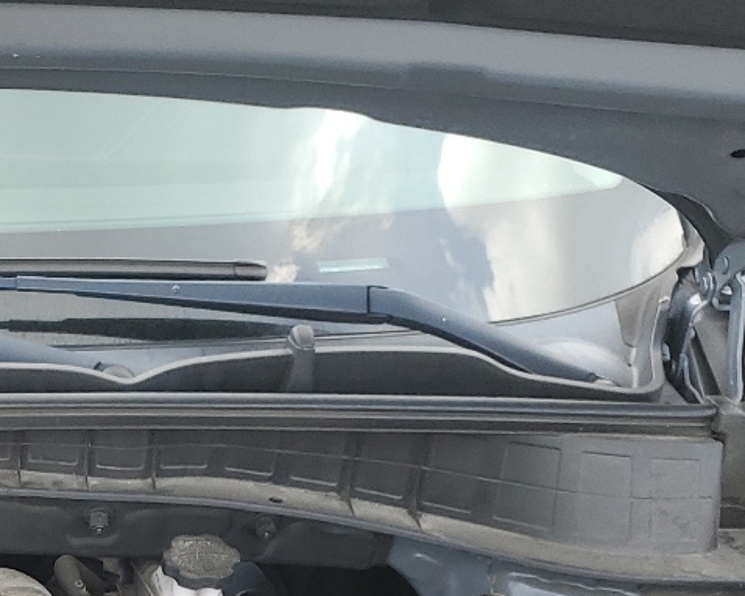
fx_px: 1873
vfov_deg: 16.5
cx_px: -164
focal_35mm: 85
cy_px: 882
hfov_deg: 20.9
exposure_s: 1/263
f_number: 1.5
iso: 50
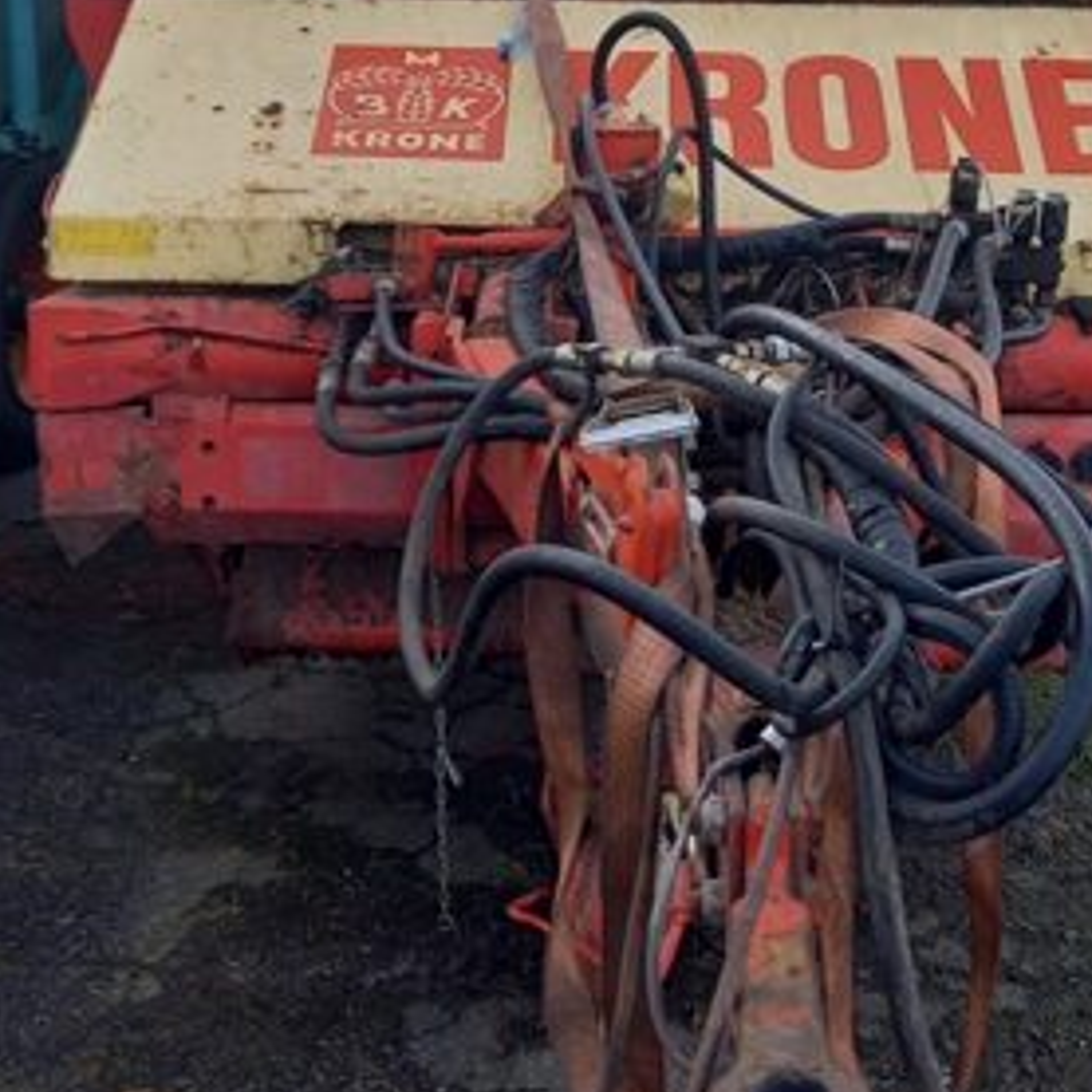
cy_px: 237
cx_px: 686
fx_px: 1820
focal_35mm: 51
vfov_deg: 32.6
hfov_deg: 33.2
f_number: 1.8
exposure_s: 1/100
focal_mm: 4.65
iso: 50
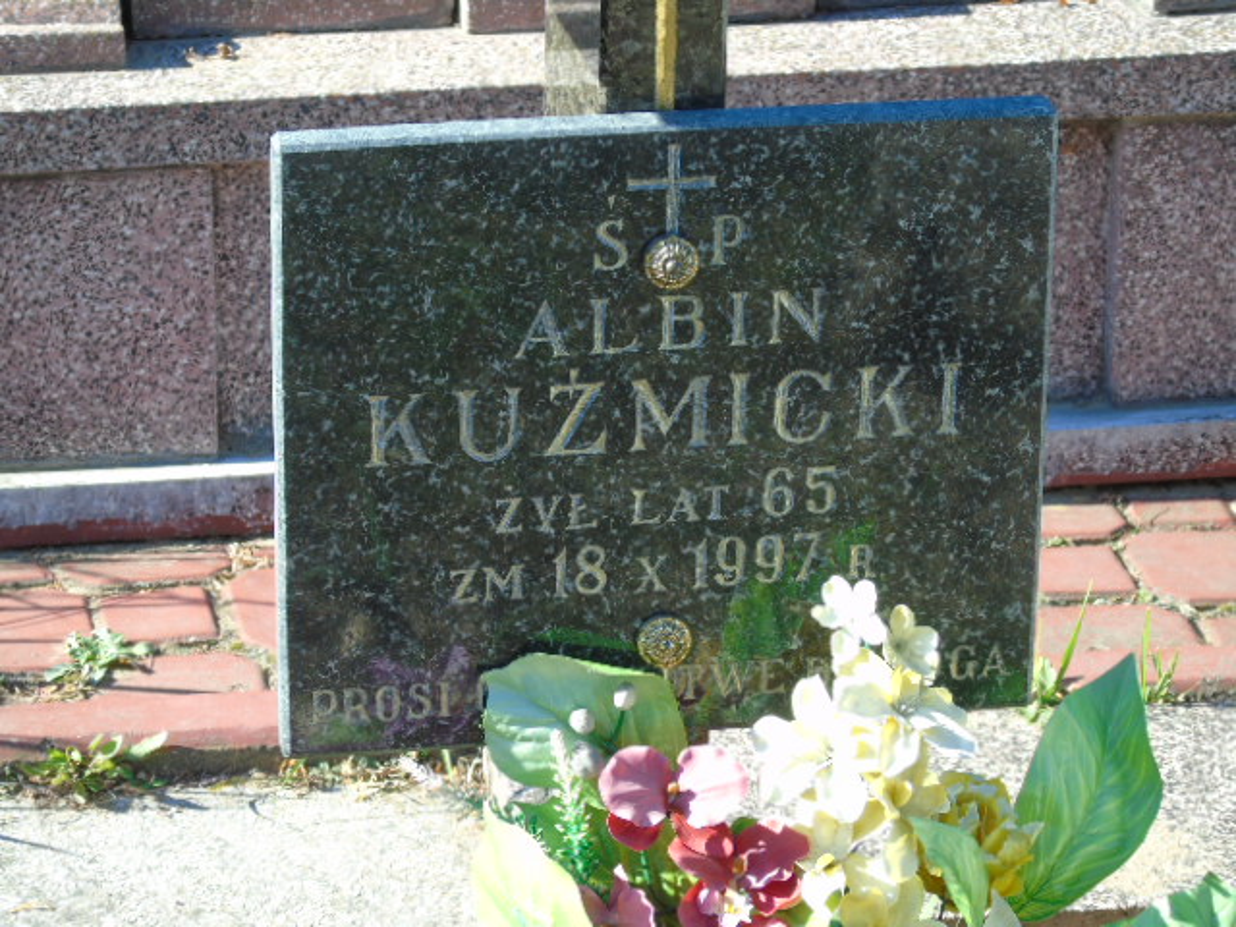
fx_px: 5070
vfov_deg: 10.4
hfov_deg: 13.9
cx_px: 618
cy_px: 464
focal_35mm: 142
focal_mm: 25
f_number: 4.7
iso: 100
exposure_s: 1/125
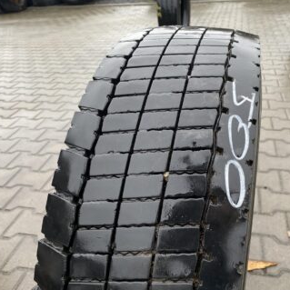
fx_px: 294
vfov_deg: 52.5
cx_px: 170
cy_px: 146
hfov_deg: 52.3
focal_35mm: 31
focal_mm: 4.25
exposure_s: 1/122
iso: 50
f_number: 1.8
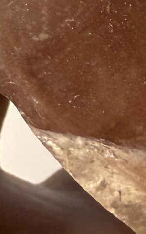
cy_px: -6
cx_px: 341
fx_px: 847
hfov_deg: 9.0
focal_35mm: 133
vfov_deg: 15.4
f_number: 2.2
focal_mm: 2.22
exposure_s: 1/101
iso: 160
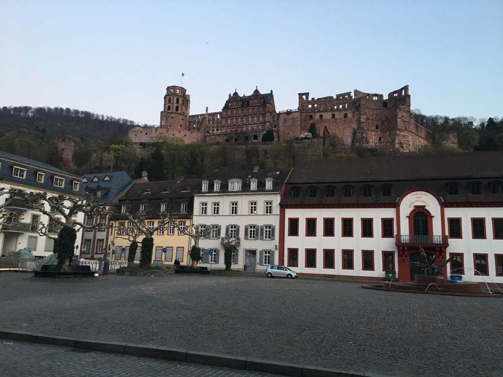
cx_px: 252
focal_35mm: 29
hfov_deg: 61.7
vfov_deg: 48.2
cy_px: 188
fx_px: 421
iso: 50
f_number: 2.2
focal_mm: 4.15
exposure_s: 1/33
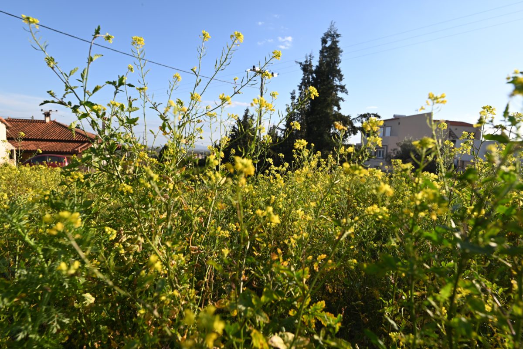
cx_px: 262
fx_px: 291
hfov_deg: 84.0
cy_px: 174
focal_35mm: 20
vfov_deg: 62.0
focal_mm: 20
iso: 100
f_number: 6.3
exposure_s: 1/250
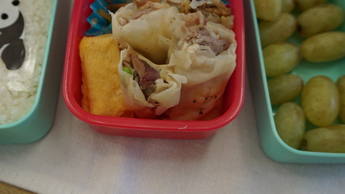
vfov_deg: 31.8
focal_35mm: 37
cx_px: 145
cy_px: 65
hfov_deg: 53.8
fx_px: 339
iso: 250
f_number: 4
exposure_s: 1/160
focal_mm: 16
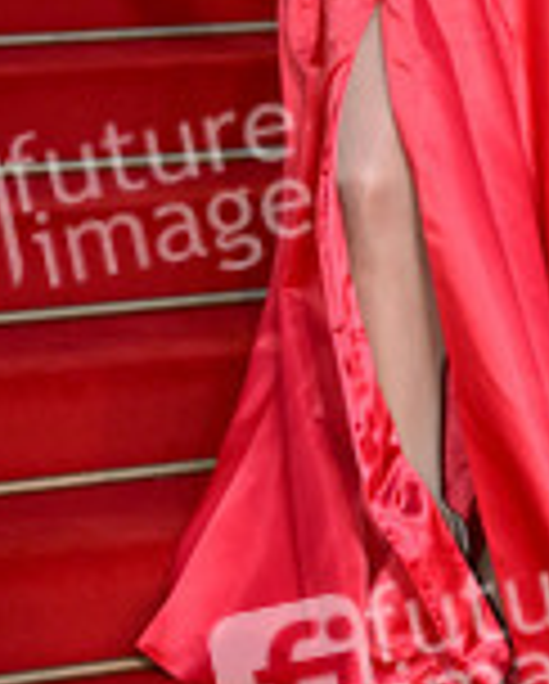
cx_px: 572
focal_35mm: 143
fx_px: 2899
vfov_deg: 13.3
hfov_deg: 10.7
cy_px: -14
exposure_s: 1/160
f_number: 2.8
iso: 2000
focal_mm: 58
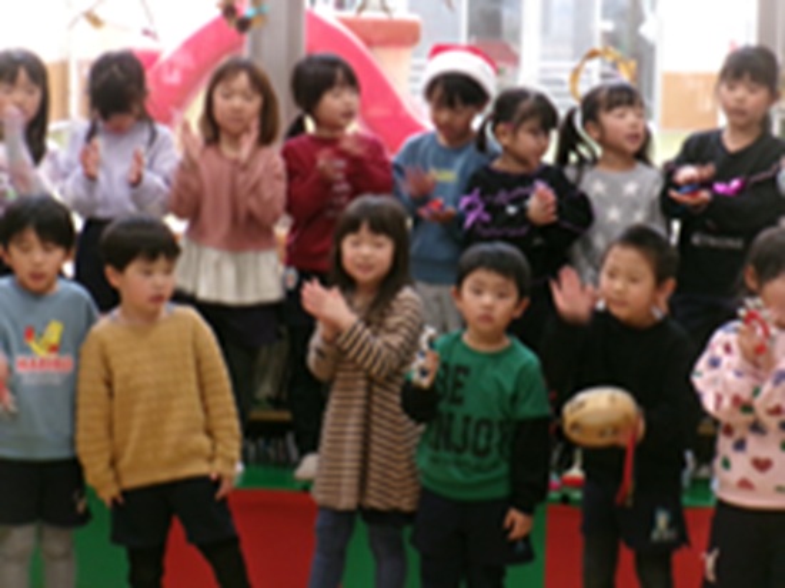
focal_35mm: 115
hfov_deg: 17.1
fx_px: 2607
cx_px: 392
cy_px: 294
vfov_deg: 12.9
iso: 400
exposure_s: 1/56
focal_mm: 20.6
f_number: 6.2
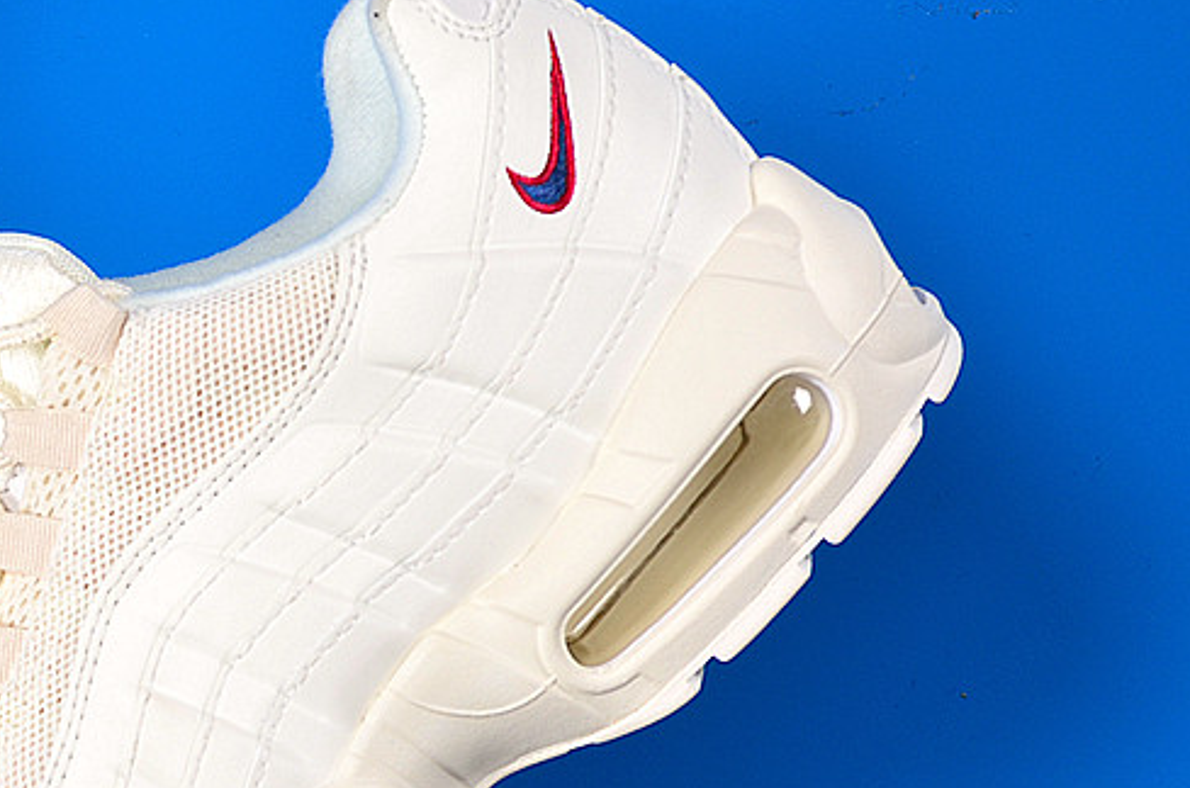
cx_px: -153
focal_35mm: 137
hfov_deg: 14.6
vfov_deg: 9.9
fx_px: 4530
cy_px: 486
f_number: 5
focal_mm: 35
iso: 125
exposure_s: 1/125
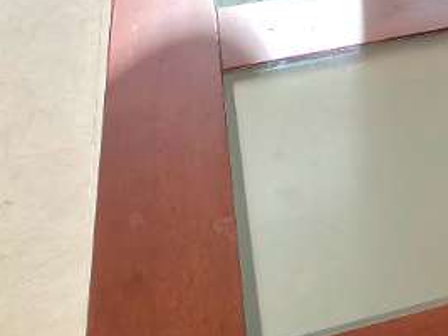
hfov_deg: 24.7
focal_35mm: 73
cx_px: 502
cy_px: -354
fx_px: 944
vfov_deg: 15.6
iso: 20
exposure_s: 1/10000
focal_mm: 2.2
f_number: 1.9
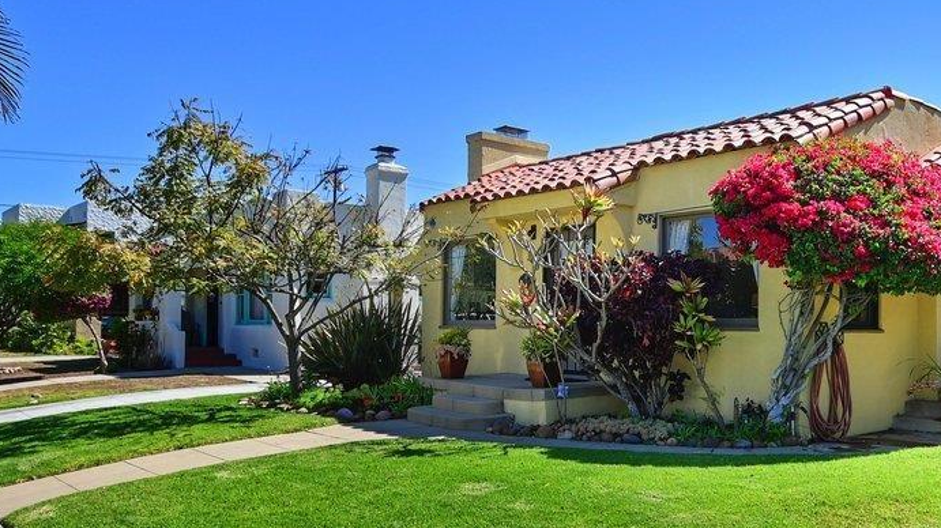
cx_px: 603
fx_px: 823
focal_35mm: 33
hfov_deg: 58.6
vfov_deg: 35.3
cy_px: 348
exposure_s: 1/640
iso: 200
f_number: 7.1
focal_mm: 11.5
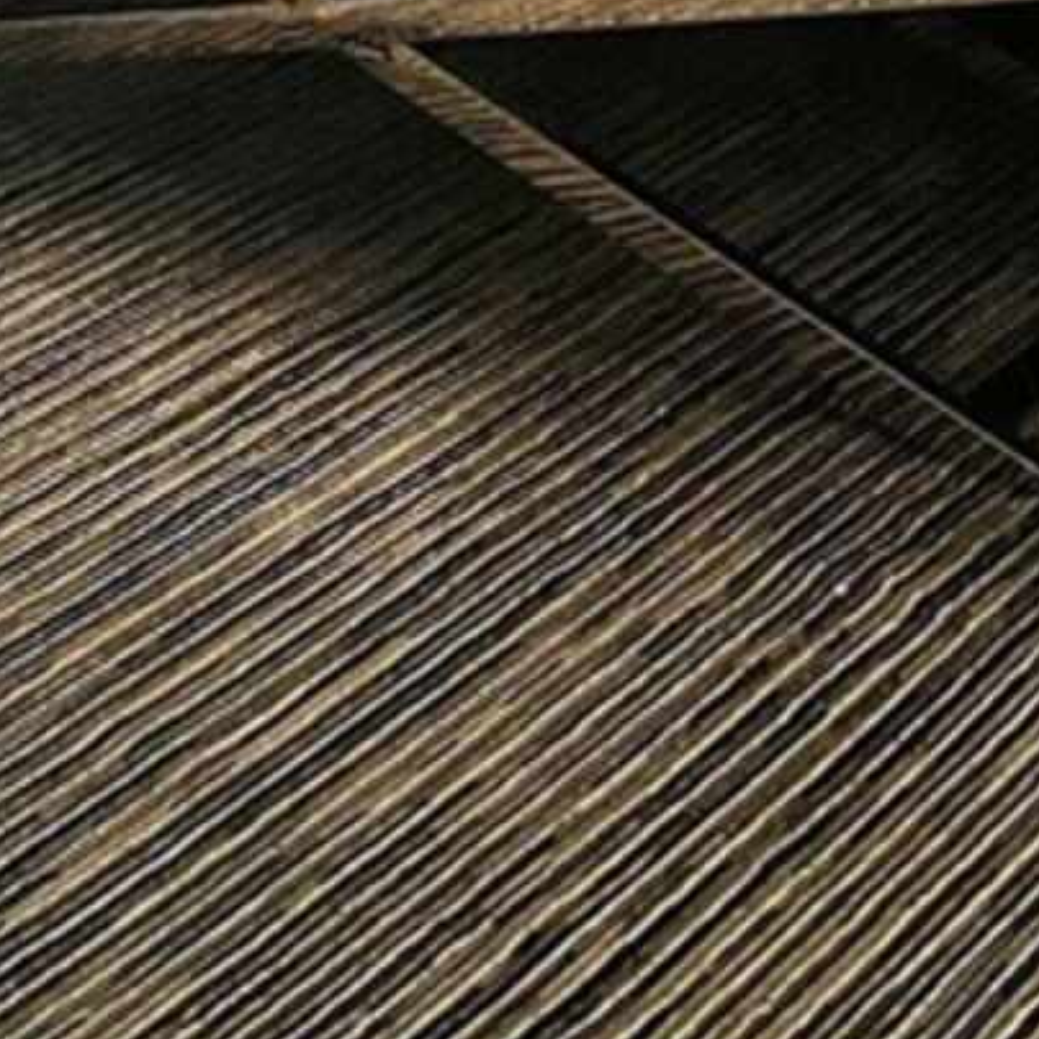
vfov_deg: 14.5
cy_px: -1098
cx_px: 1301
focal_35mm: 97
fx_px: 3294
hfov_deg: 17.0
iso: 640
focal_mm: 5.7
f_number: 1.5
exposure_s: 1/40
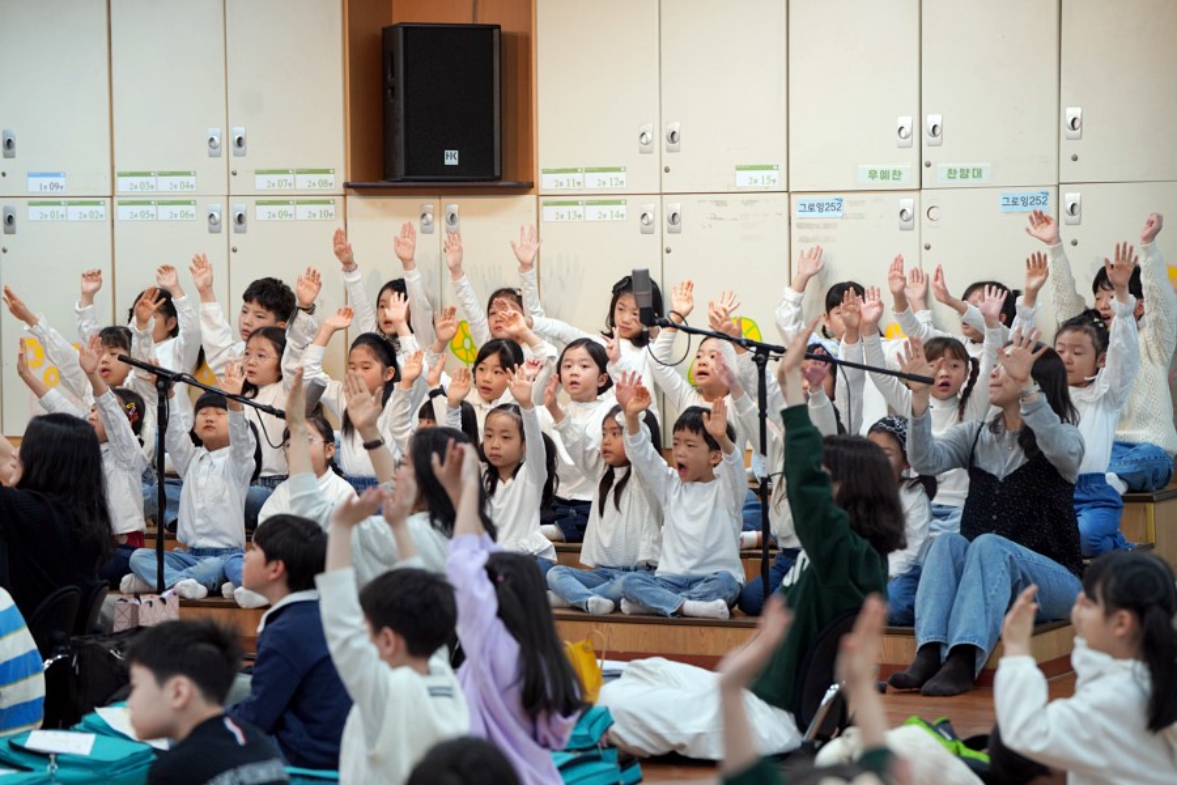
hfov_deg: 17.5
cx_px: 588
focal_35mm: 117
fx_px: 3825
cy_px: 392
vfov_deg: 11.7
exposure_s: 1/160
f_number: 4
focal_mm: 117
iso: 1250
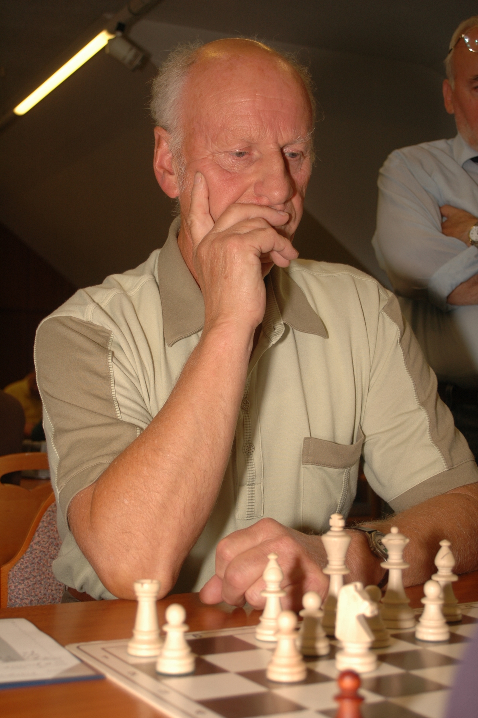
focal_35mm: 57
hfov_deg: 23.7
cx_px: 239
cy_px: 359
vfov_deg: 35.1
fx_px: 1137
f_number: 5
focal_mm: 38
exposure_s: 1/60
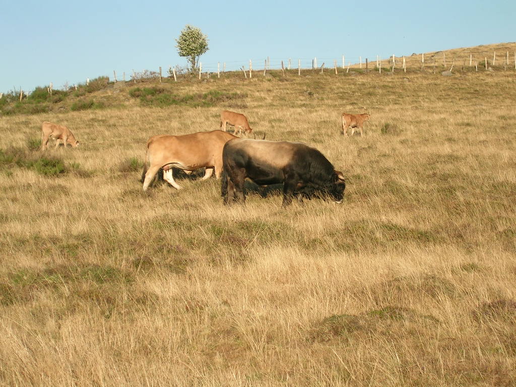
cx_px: 258
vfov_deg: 14.1
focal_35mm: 105
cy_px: 194
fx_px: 1565
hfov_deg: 18.7
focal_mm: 16.2
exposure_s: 1/356
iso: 50
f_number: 4.9
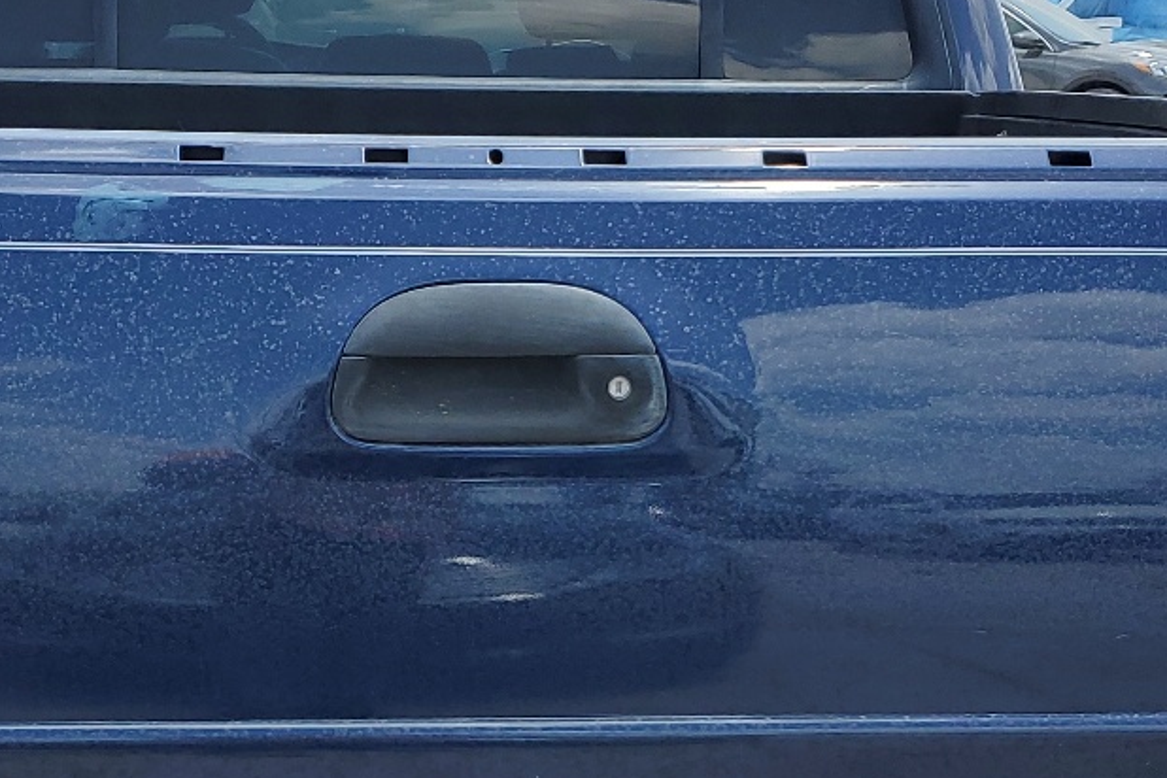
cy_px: 638
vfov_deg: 19.2
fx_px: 2269
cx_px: 525
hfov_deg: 28.8
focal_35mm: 70
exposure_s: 1/2000
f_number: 1.5
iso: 50
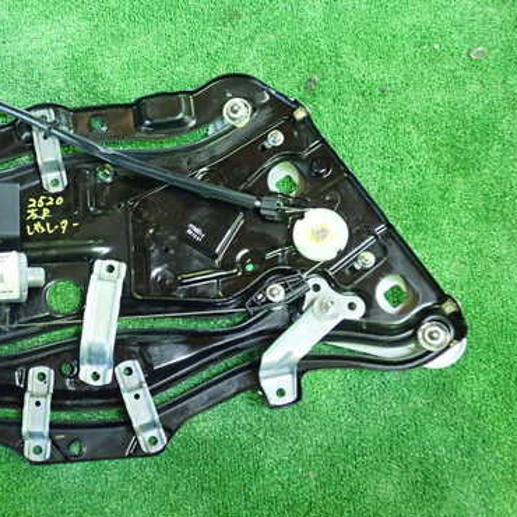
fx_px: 727
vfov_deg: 39.2
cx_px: 115
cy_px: 270
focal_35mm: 43
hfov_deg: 37.9
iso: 800
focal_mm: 5.5
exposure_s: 1/40
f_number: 2.3
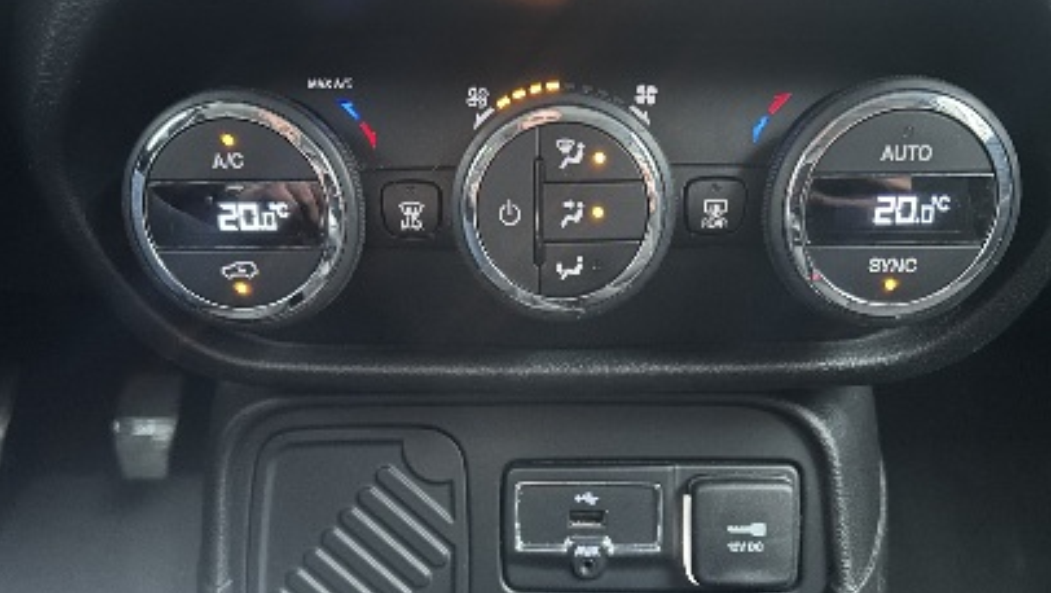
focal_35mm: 29
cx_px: 515
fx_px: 809
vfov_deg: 40.0
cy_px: 368
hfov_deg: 66.0
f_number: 1.5
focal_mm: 5.7
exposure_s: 1/13
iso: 640
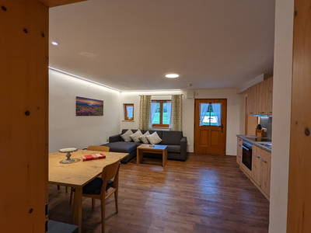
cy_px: 116
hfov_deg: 94.5
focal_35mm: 16
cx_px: 156
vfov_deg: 78.1
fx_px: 144
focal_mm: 2.35
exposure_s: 1/50
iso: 139
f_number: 2.2
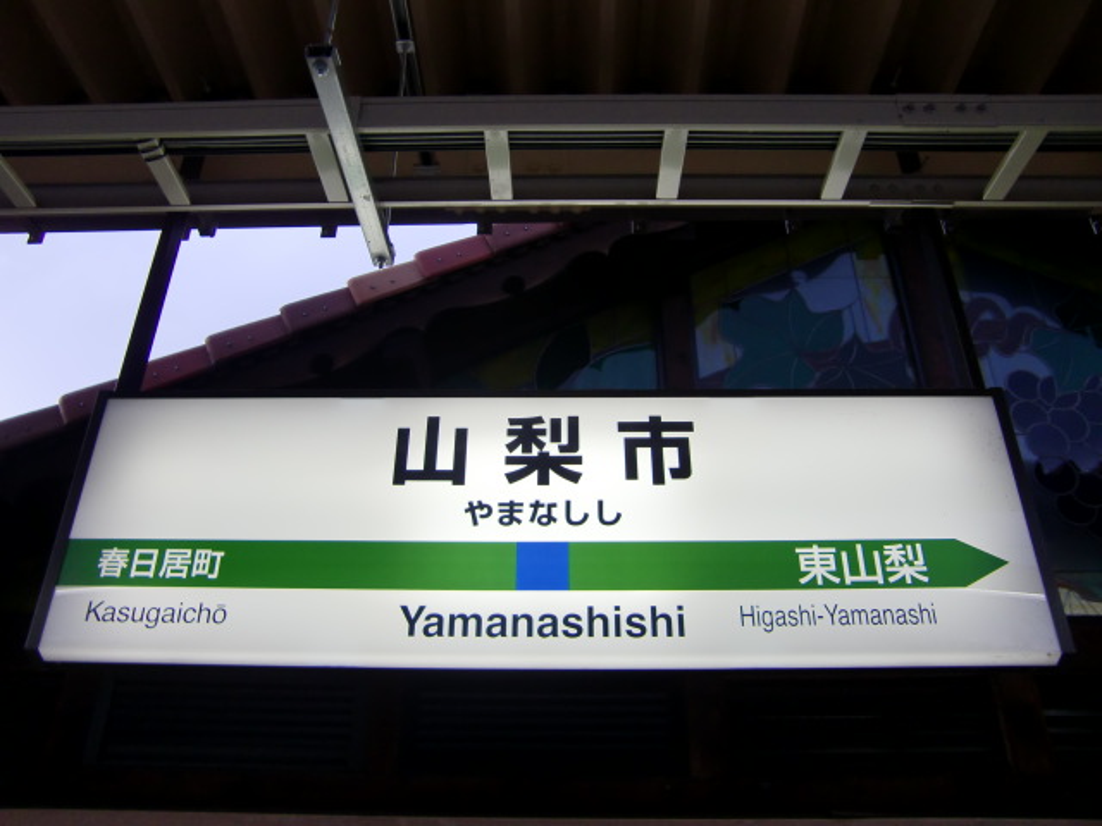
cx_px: 551
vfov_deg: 49.7
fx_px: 891
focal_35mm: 28
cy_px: 413
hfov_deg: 63.4
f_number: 2.6
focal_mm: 4.9
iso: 64
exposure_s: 1/200
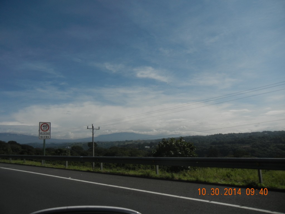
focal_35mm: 30
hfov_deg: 60.0
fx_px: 247
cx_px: 142
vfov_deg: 46.8
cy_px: 107
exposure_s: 1/1242
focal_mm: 5.4
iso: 160
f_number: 7
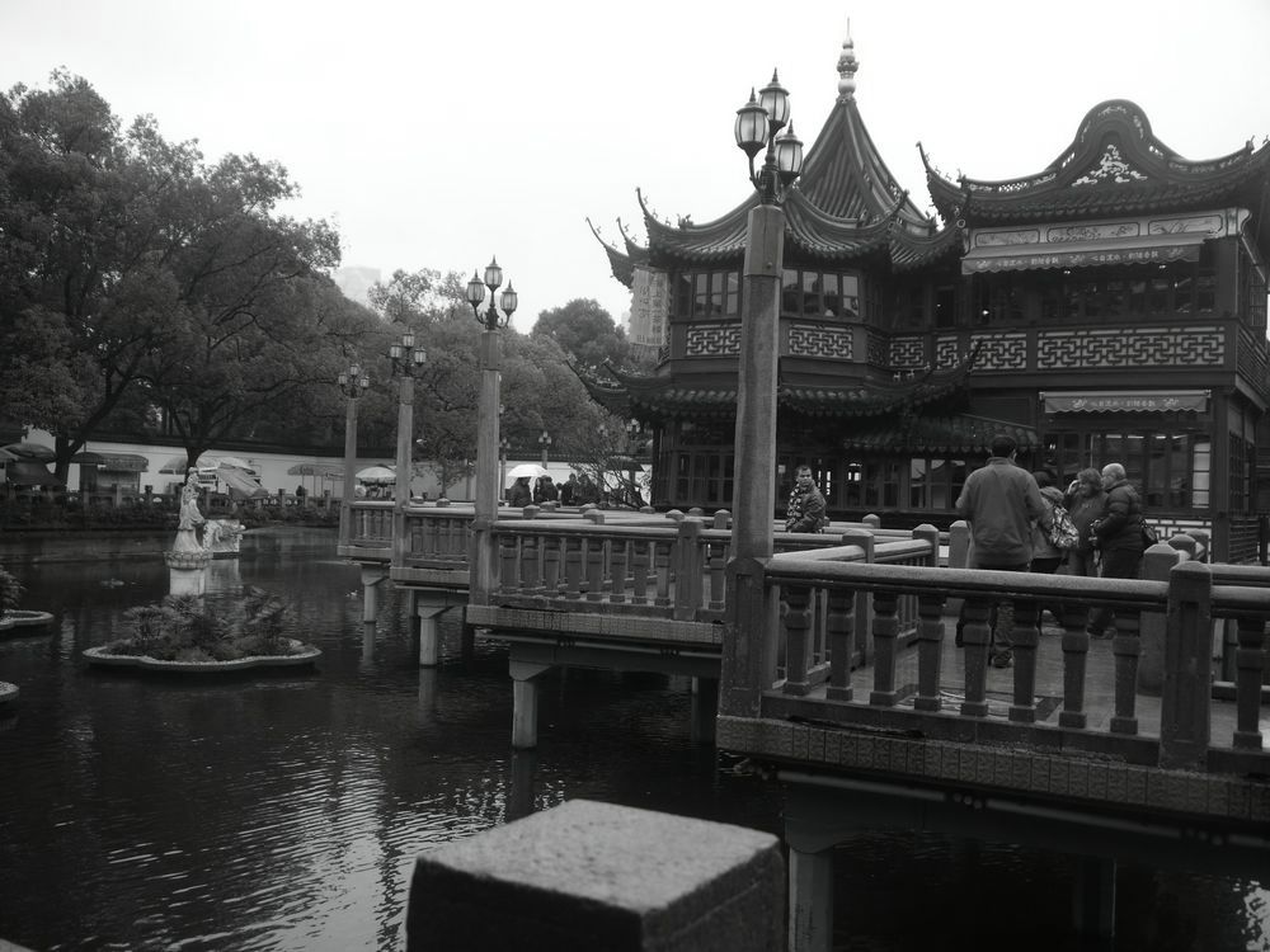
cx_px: 635
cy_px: 476
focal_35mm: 36
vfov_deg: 39.7
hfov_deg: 51.4
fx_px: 1321
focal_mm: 18
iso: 100
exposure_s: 1/80
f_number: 4
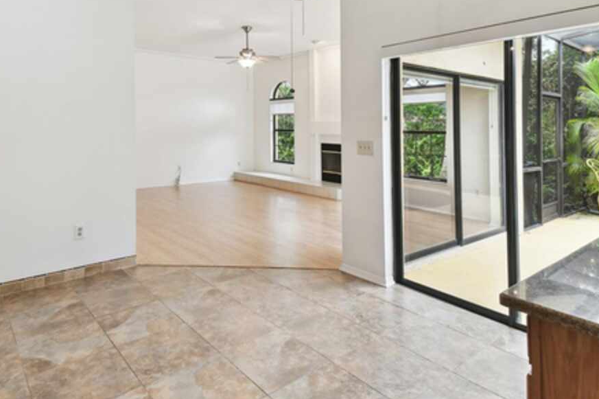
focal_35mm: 22
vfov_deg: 55.3
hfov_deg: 78.4
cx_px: 268
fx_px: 366
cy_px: 117
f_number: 7.1
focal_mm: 10
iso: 100
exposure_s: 1/15
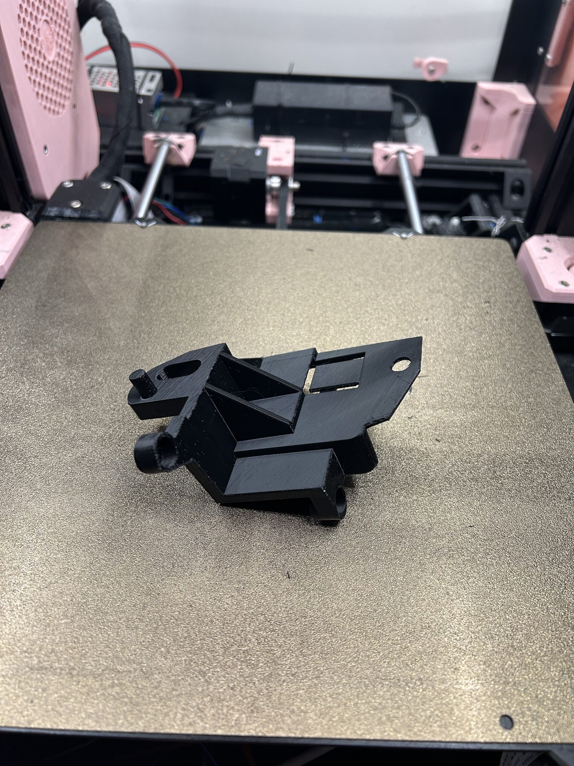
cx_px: 287
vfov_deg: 67.3
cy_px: 383
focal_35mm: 26
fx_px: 575
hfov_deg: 53.1
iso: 125
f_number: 1.5
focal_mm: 5.7
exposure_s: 1/121
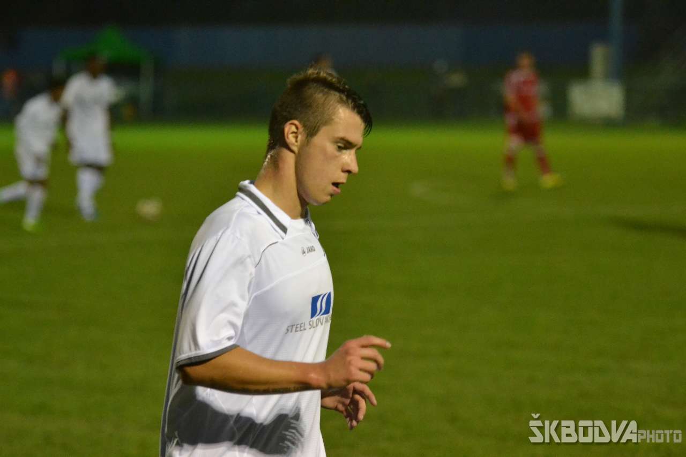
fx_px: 3201
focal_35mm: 168
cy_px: 228
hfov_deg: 12.2
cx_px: 343
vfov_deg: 8.2
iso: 3200
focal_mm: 112
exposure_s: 1/640
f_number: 2.8
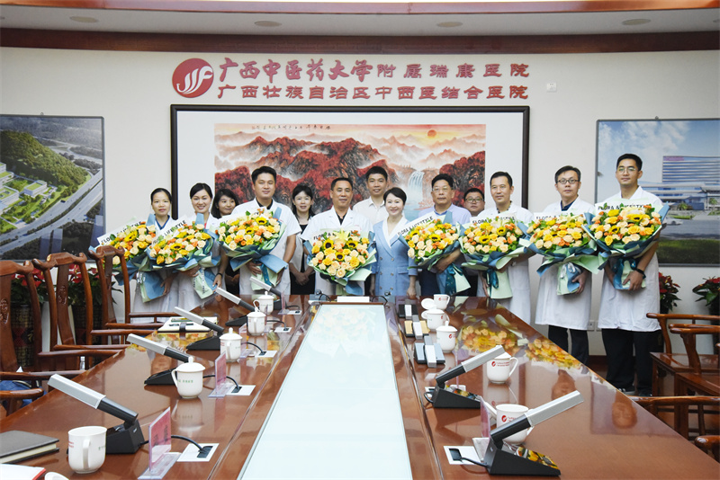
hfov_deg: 42.7
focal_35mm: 46
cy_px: 240
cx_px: 360
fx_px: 920
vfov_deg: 29.3
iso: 5000
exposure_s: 1/250
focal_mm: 46
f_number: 8
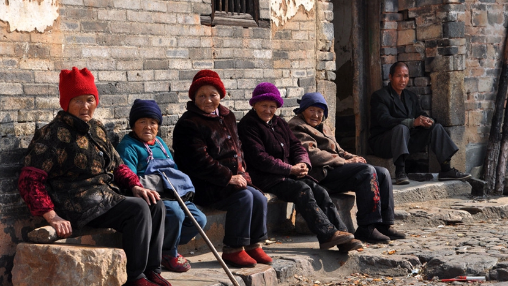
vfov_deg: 12.9
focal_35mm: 94
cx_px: 239
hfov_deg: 22.8
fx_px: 1260
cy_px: 150
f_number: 8
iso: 200
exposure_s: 1/250
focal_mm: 55
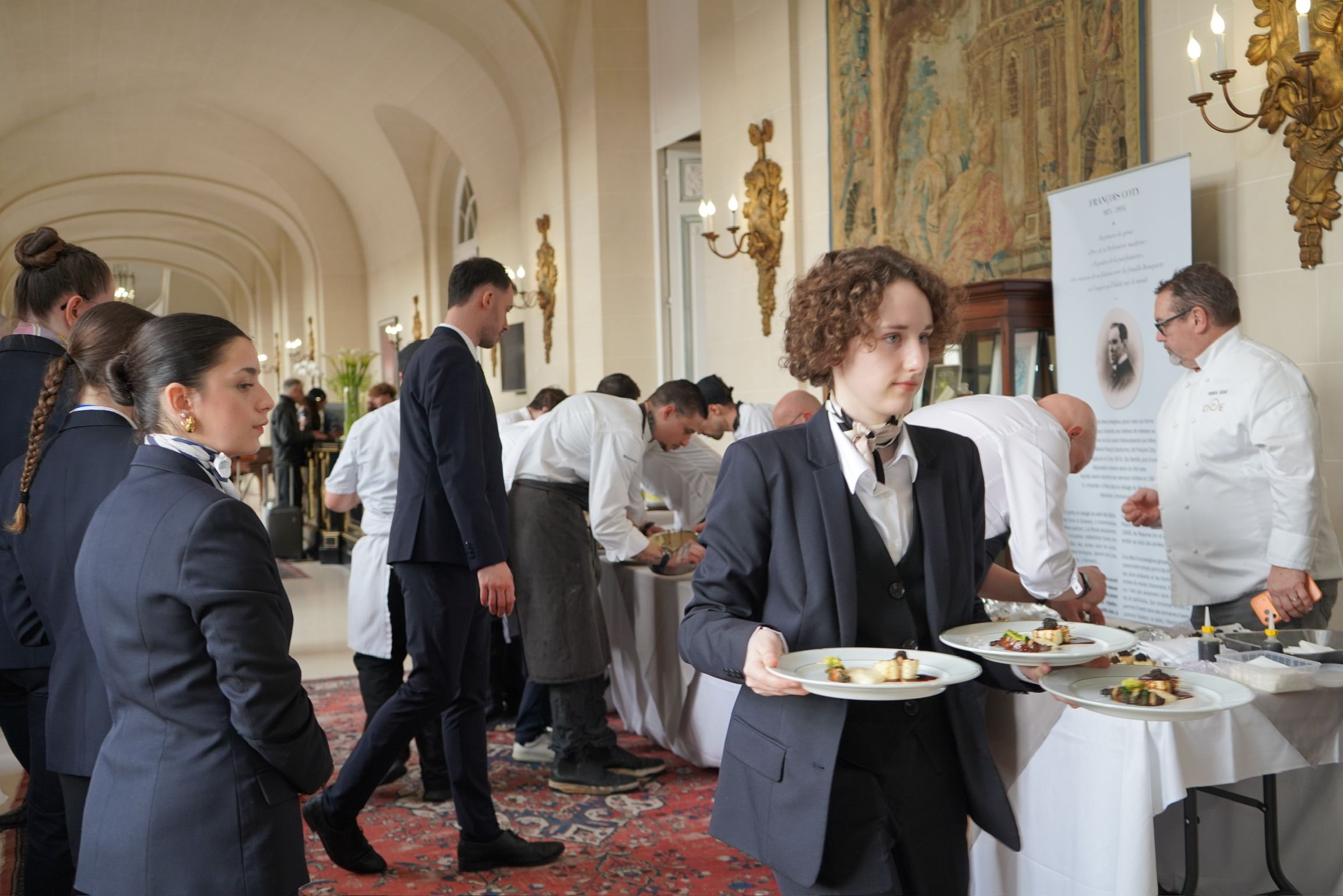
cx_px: 672
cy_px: 448
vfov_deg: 35.1
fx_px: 1418
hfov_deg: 50.7
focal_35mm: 38
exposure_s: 1/160
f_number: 4
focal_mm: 38
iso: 500
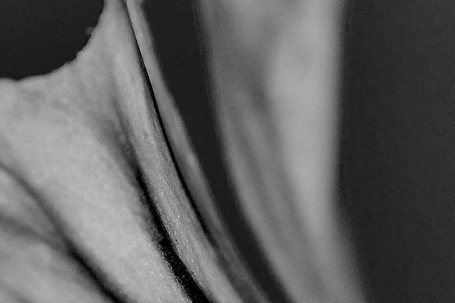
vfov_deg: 2.7
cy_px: 385
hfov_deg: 4.1
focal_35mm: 500
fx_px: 6319
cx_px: 438
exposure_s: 1/1250
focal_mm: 90
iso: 800
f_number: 11
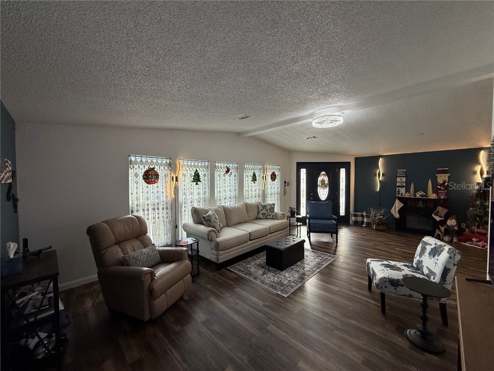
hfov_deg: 102.1
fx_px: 200
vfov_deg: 85.7
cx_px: 247
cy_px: 186
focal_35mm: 14
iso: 125
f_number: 2.2
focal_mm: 2.22
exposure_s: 1/101
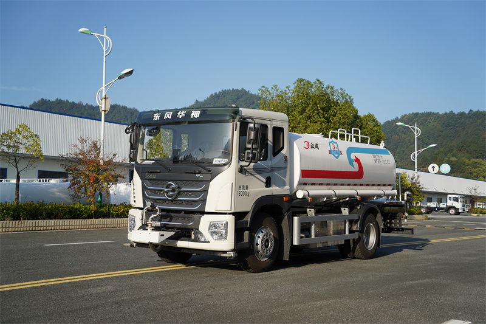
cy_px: 162
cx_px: 243
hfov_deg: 54.4
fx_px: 472
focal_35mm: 35
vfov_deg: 37.8
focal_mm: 35
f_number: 3.2
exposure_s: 1/800
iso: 125
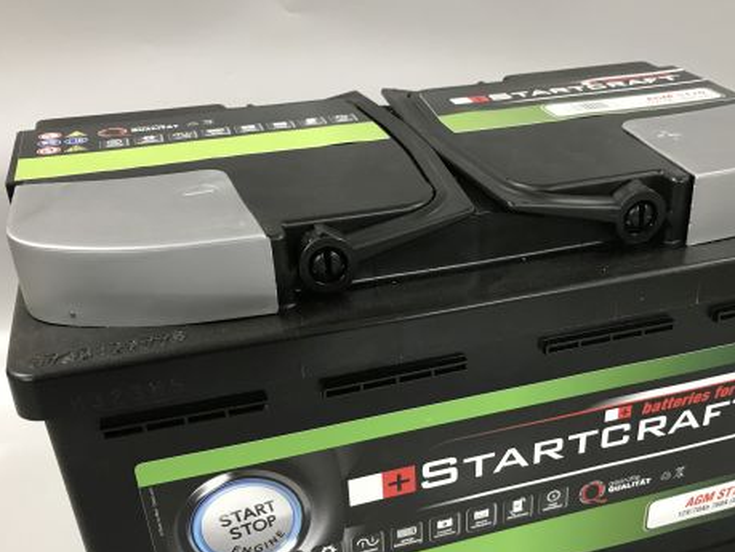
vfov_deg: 36.4
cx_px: 429
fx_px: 829
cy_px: 379
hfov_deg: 47.6
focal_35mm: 39
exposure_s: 1/17
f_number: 1.8
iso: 50
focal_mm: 3.99
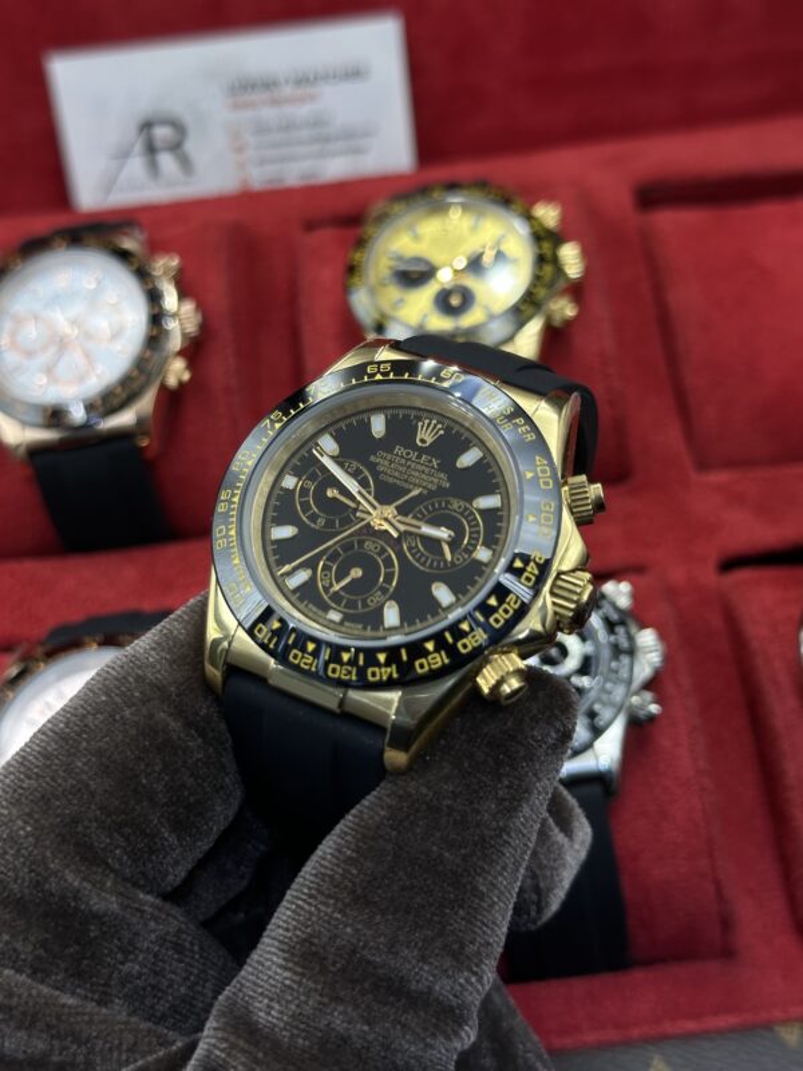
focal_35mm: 48
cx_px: 402
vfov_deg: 39.7
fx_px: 1485
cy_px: 536
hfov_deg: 30.3
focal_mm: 6.86
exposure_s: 1/604
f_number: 1.78
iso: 64
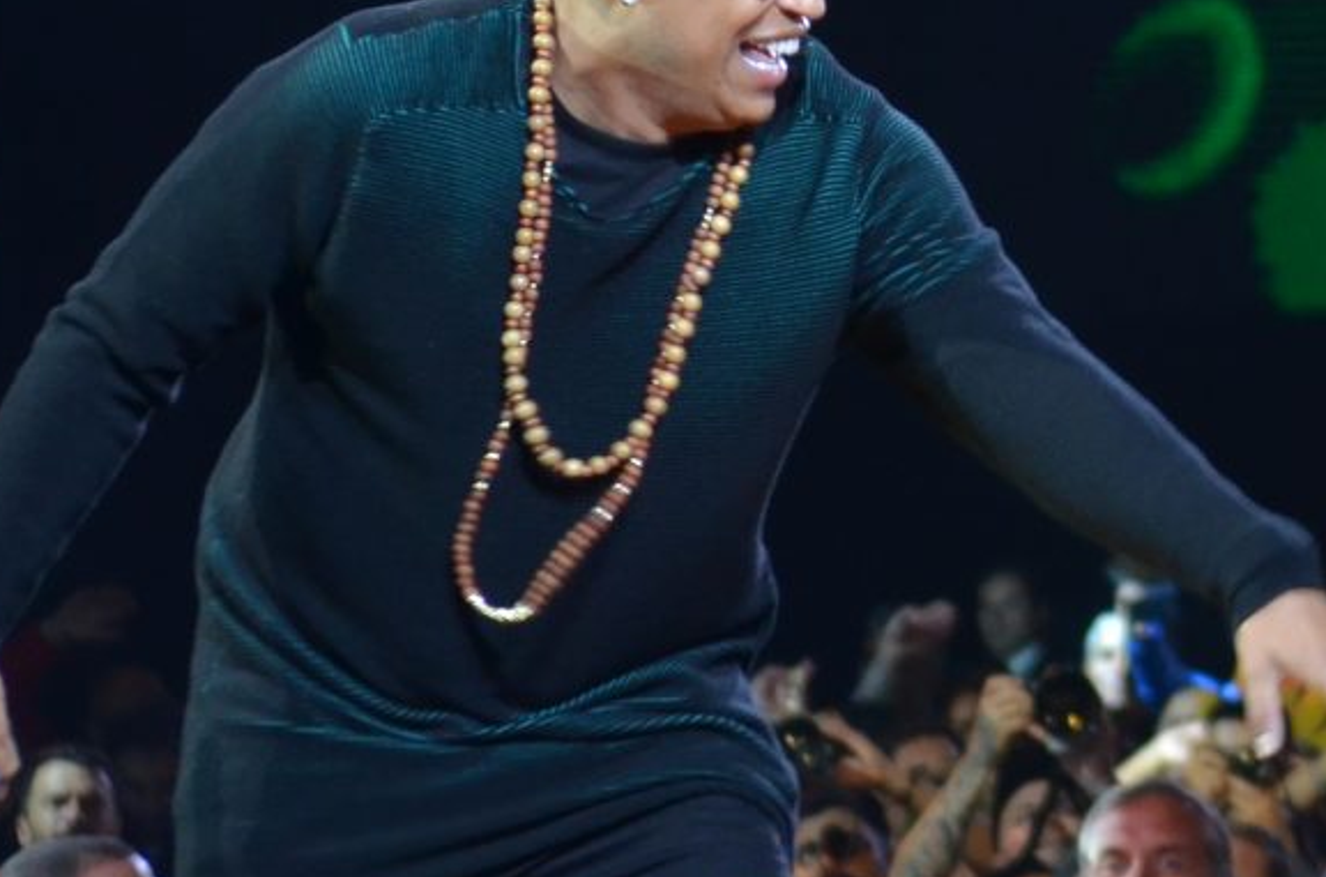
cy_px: -191
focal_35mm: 523
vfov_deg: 2.6
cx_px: 1586
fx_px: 19216
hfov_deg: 3.9
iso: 800
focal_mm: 98
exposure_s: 1/125
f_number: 4.5
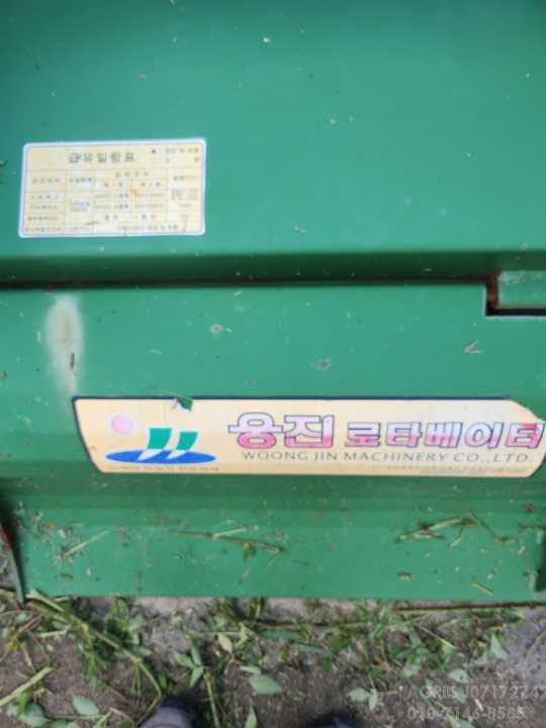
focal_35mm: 24
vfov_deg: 71.6
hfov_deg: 56.8
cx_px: 273
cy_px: 364
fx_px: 505
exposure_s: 1/243
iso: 50
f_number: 1.8
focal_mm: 5
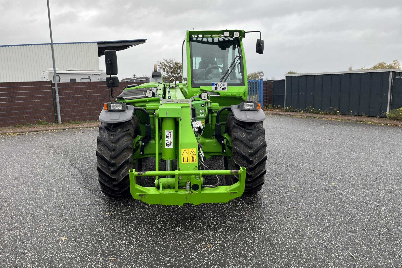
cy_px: 134
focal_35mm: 28
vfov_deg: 46.4
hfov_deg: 65.5
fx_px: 313
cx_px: 194
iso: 50
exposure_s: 1/433
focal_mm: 5.1
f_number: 1.6
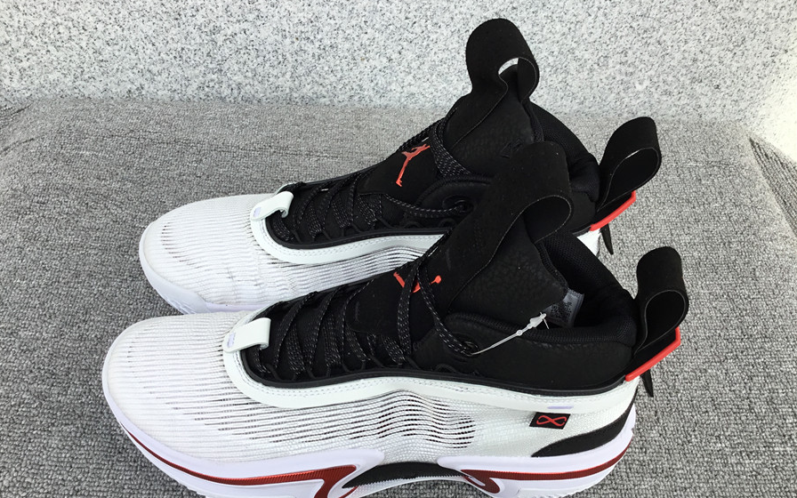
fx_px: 717
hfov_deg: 58.1
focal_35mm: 33
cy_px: 281
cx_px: 398
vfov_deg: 38.3
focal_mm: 3.3
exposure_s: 1/558
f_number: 2.4
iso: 25
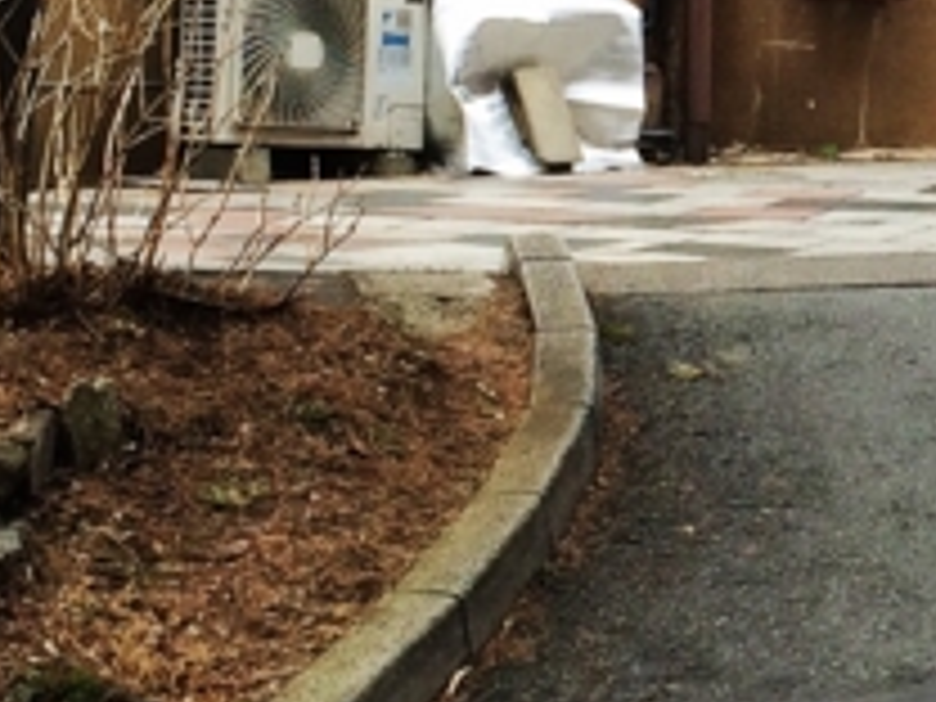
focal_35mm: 143
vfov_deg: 10.3
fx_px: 3867
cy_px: 144
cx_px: 1026
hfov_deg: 13.5
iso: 32
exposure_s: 1/173
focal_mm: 4.15
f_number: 2.2
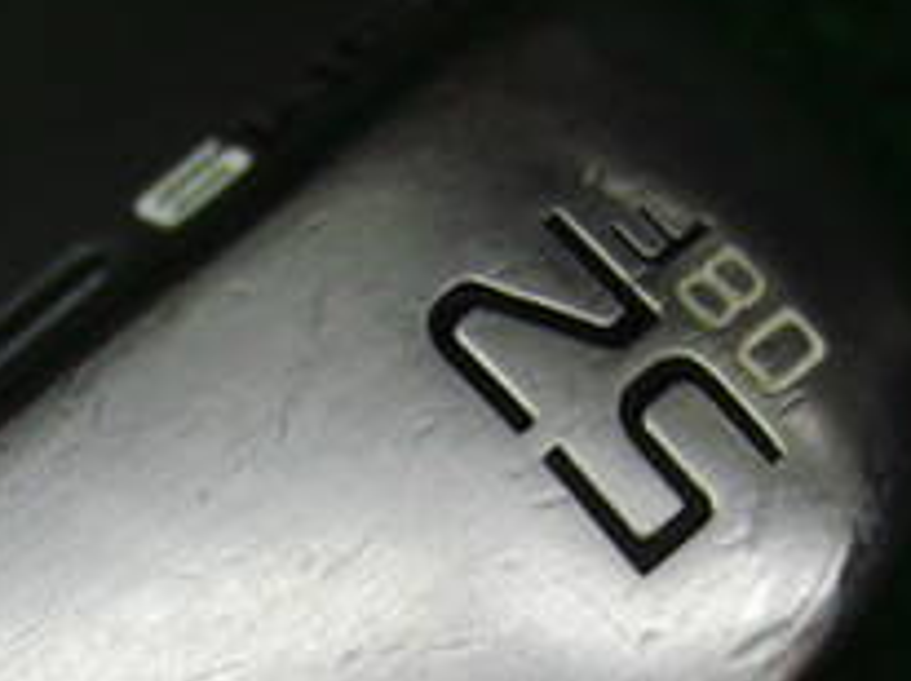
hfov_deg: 16.9
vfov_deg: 12.8
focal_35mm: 115
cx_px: 115
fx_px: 3023
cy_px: 615
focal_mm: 6.42
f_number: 3.6
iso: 160
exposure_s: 1/80
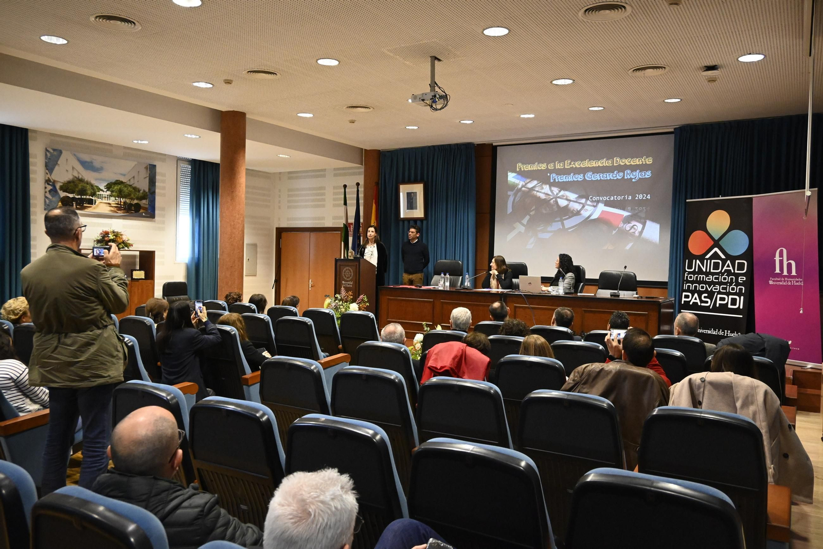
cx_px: 412
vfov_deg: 45.7
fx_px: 651
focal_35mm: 28
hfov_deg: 64.6
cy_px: 274
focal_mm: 19
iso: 5000
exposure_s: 1/100
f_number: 5
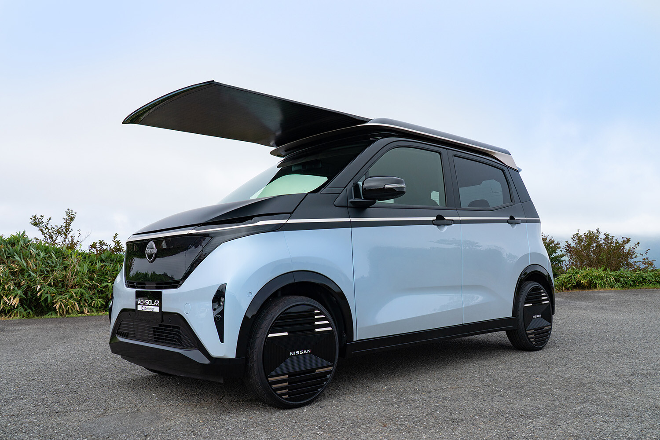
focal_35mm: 29
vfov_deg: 45.0
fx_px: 532
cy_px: 220
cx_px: 330
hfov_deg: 63.7
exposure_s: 1/320
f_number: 11
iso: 400
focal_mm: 29
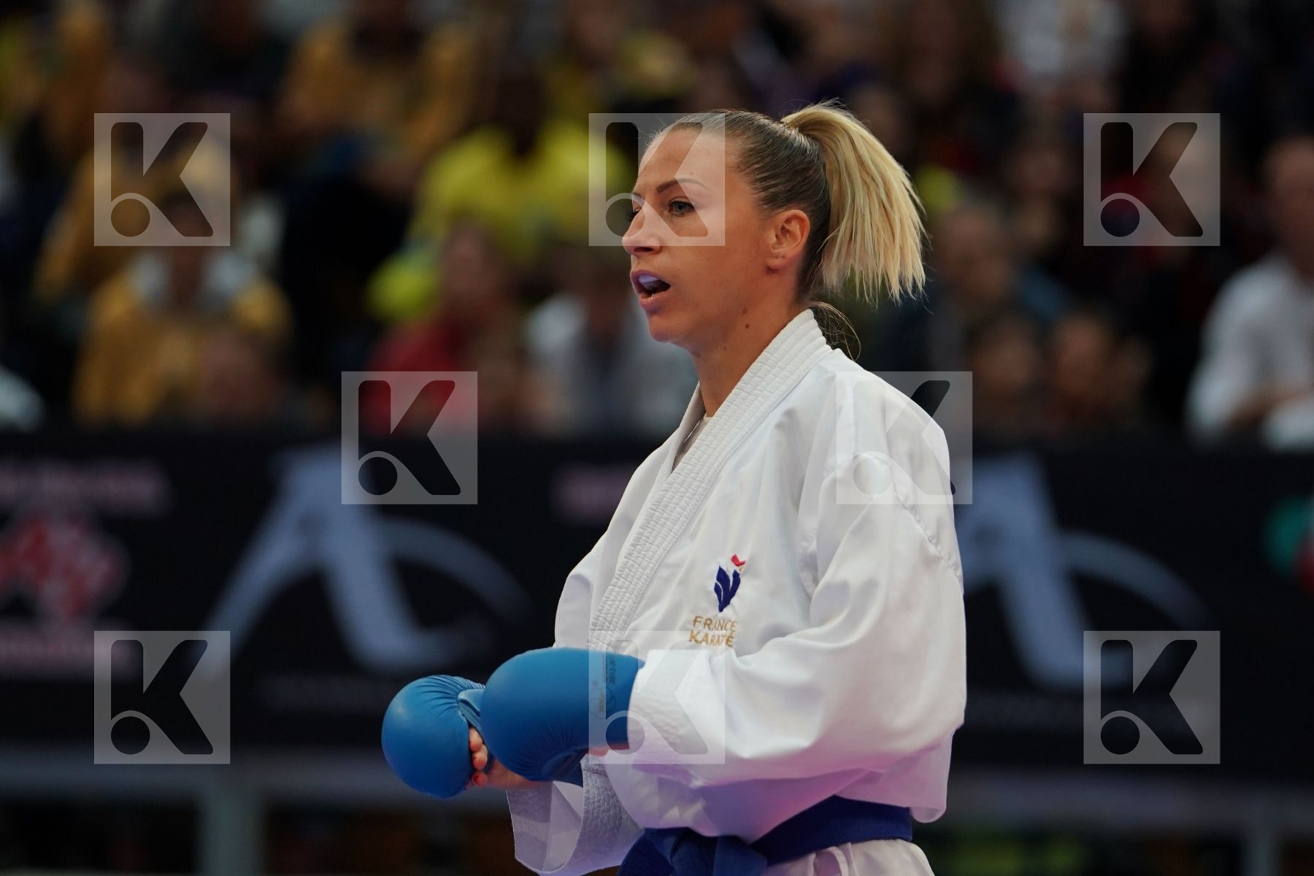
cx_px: 657
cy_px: 438
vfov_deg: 5.0
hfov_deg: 7.5
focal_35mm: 276
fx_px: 10073
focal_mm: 184
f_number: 2.8
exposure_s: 1/1000
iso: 1000
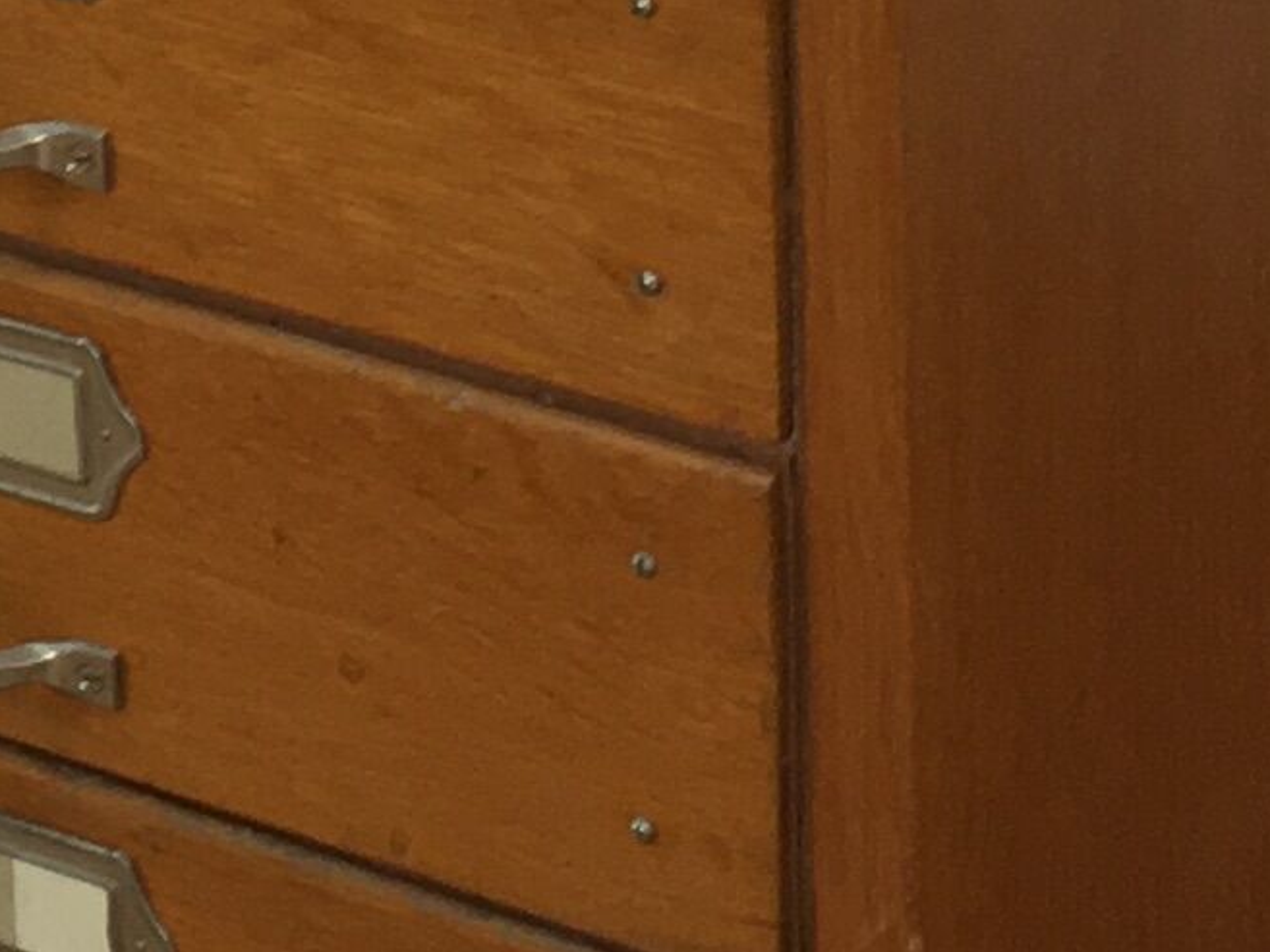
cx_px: -563
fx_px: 6532
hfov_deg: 10.7
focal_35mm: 178
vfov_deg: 8.0
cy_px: -823
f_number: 2.2
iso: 40
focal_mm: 4.15
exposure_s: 1/33
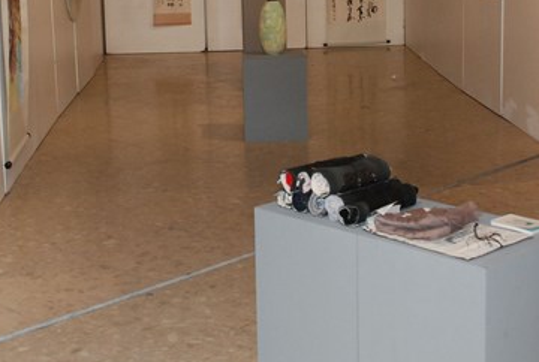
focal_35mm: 64
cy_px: 75
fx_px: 961
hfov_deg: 31.3
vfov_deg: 21.1
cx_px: 240
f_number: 5
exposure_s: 1/60
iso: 1000
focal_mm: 24
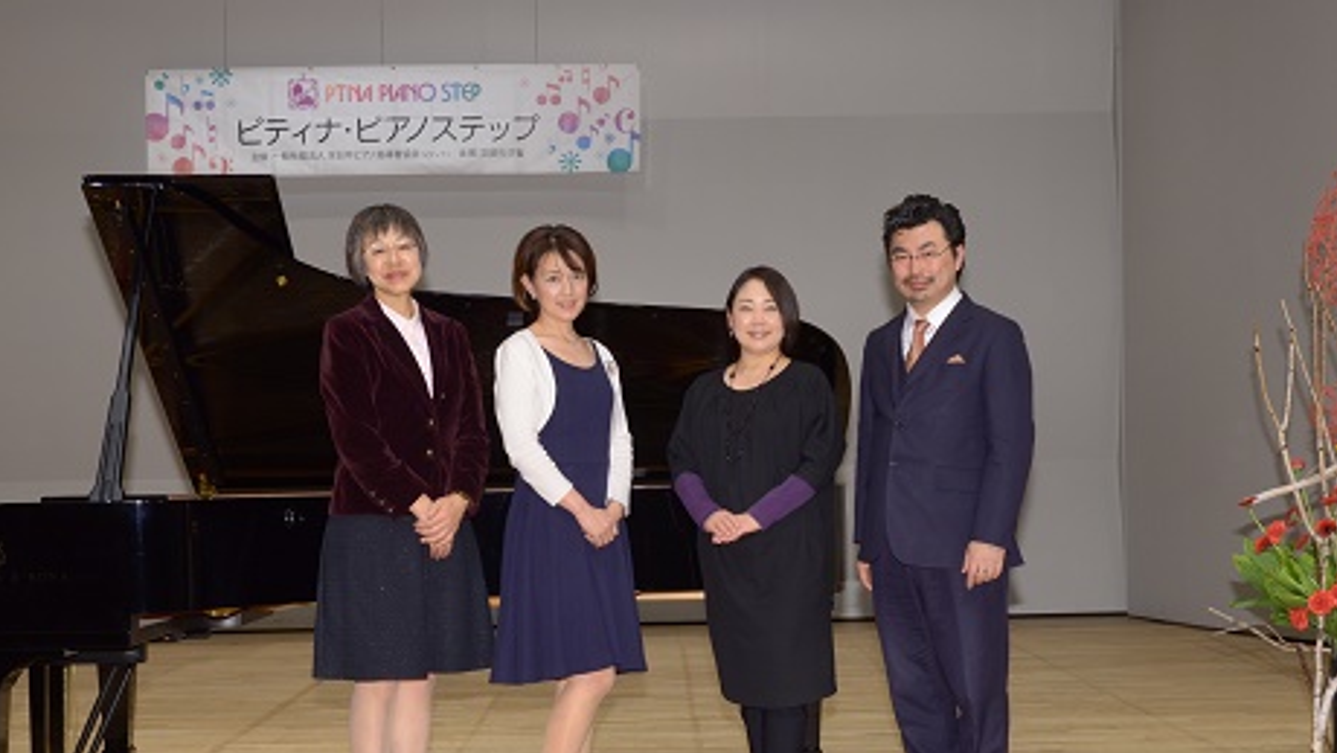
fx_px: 2079
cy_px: 462
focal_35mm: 59
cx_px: 696
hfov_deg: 35.6
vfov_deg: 20.5
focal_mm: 31
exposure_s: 1/60
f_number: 6.3
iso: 500
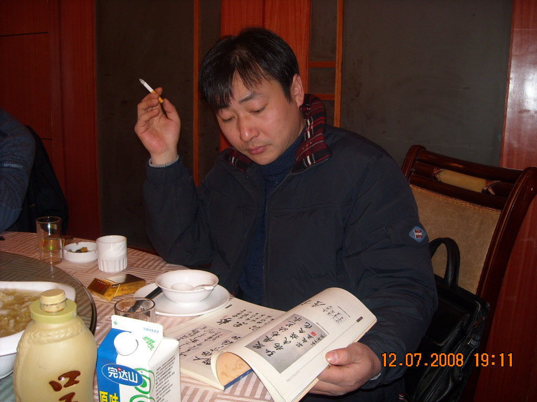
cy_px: 201
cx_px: 268
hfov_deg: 52.6
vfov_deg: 40.7
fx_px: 543
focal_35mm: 35
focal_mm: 5.7
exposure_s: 1/60
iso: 64
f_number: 2.8
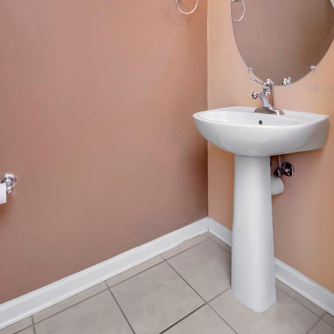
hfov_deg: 70.5
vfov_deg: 66.6
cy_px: 89
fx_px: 236
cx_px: 165
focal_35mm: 22
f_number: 8
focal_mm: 11
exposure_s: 1/100
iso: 1250
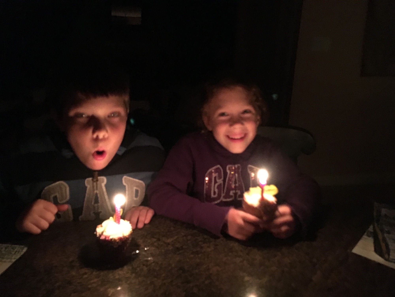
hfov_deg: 61.7
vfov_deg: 48.2
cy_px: 148
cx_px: 198
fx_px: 331
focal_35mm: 29
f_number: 2.2
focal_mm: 4.15
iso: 1000
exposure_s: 1/15
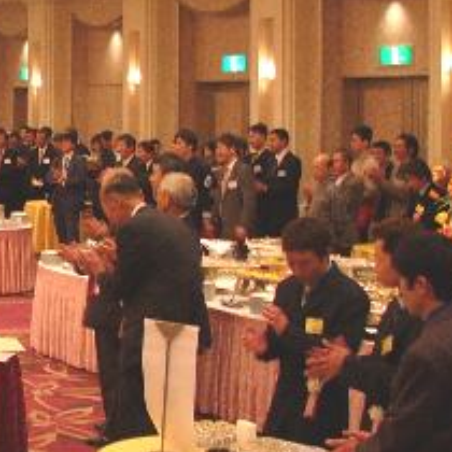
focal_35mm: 97
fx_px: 1433
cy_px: 80
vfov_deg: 17.7
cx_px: -170
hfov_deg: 16.7
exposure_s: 1/20
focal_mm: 6
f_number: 2.8
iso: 100
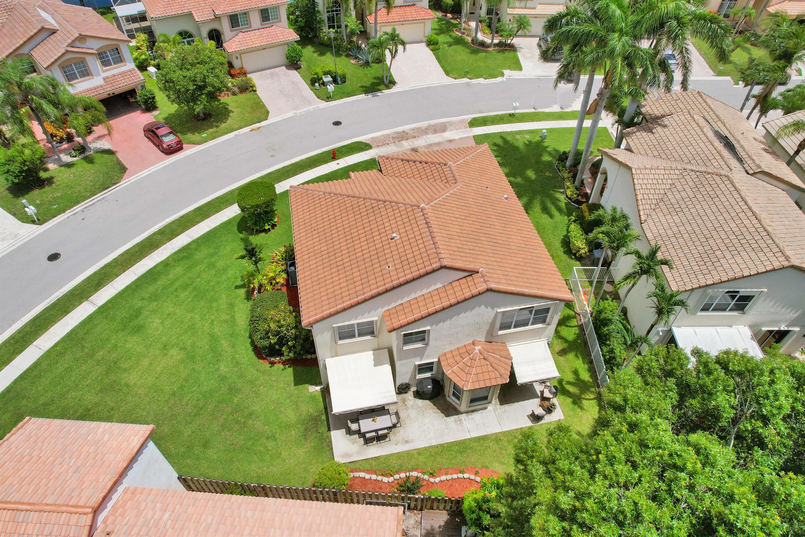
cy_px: 268
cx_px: 402
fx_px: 492
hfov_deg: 78.6
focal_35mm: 22
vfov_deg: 57.2
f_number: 2.8
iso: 140
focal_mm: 8.38
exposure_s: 1/4000
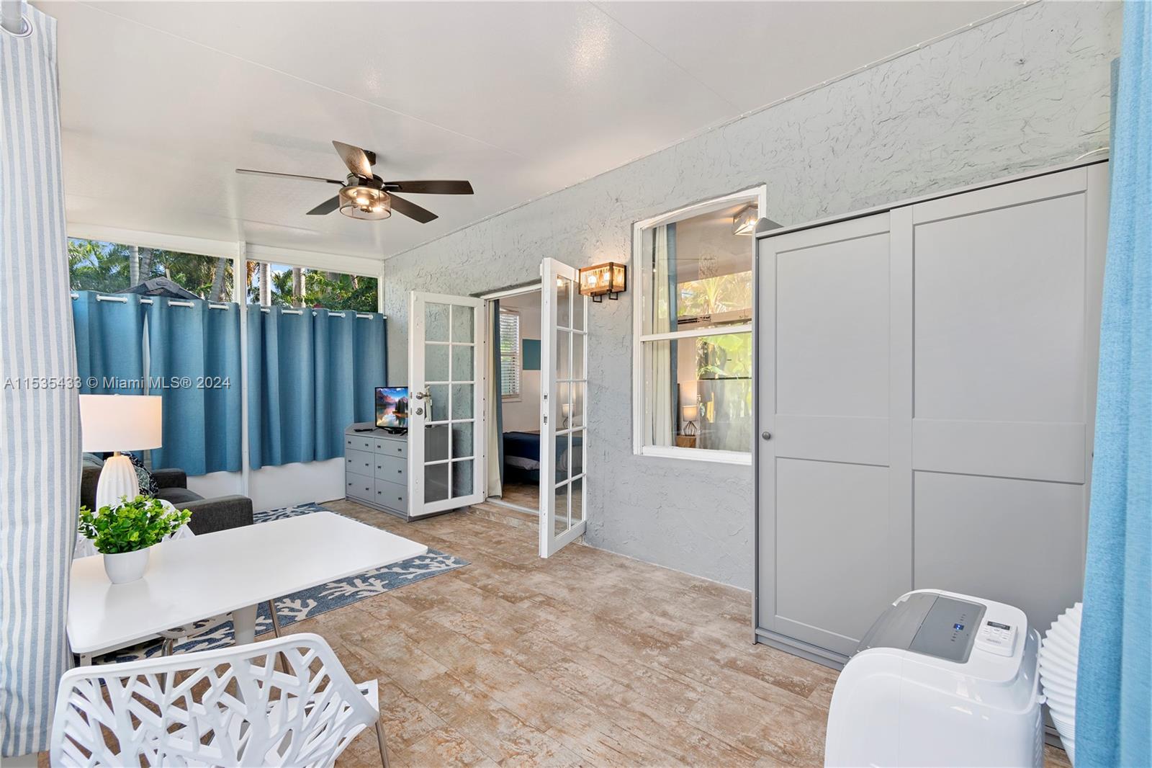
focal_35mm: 15
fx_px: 480
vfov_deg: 77.3
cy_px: 384
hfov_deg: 100.4
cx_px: 576
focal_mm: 10
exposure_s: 1/3
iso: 100
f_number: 8
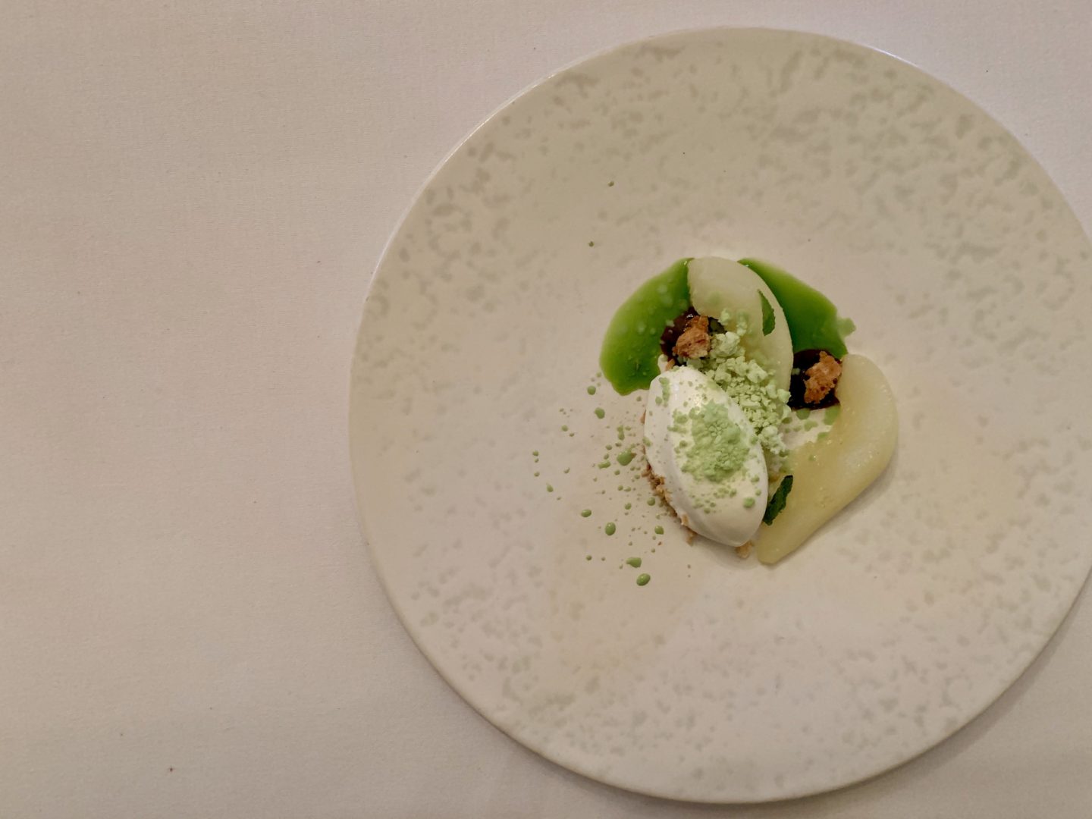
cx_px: 546
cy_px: 410
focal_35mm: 26
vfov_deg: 53.1
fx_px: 820
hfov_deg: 67.3
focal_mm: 4.25
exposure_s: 1/33
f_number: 1.8
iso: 400
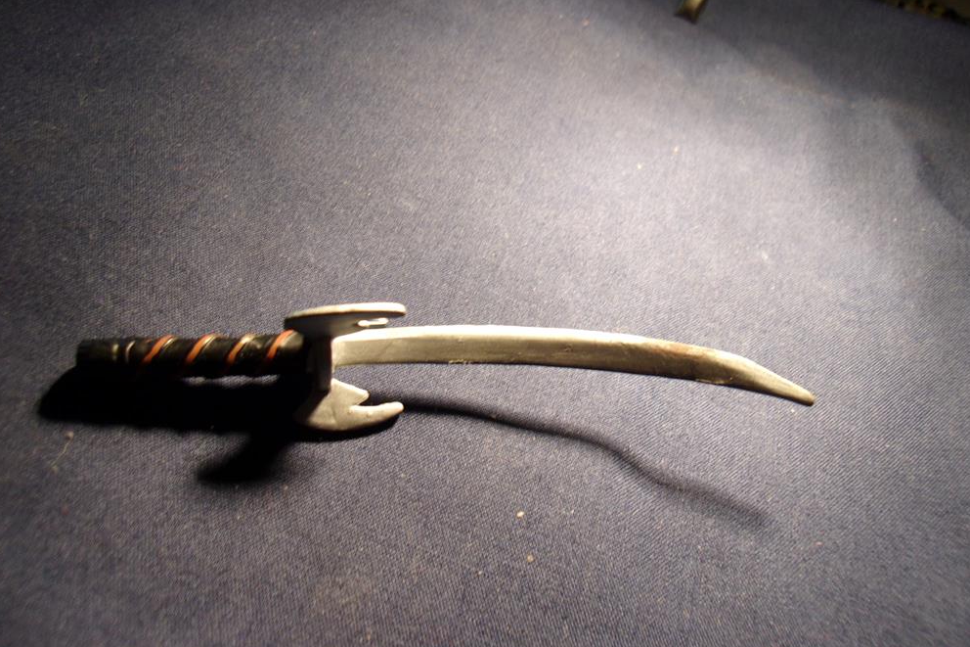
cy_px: 296
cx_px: 480
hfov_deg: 63.7
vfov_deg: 44.9
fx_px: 781
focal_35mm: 29
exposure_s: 1/70
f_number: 3
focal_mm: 4.9
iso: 80
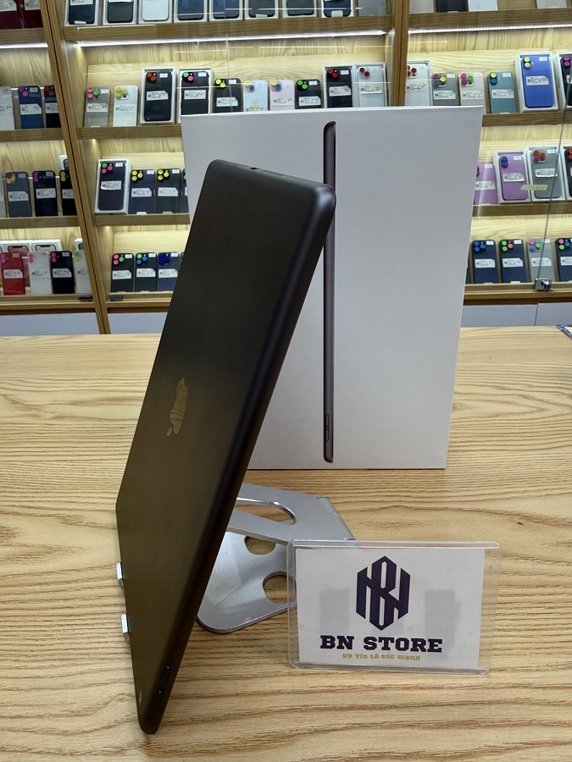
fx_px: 529
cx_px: 286
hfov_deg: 56.8
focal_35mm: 24
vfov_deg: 71.6
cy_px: 381
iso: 80
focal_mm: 2.22
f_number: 2.2
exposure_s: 1/120
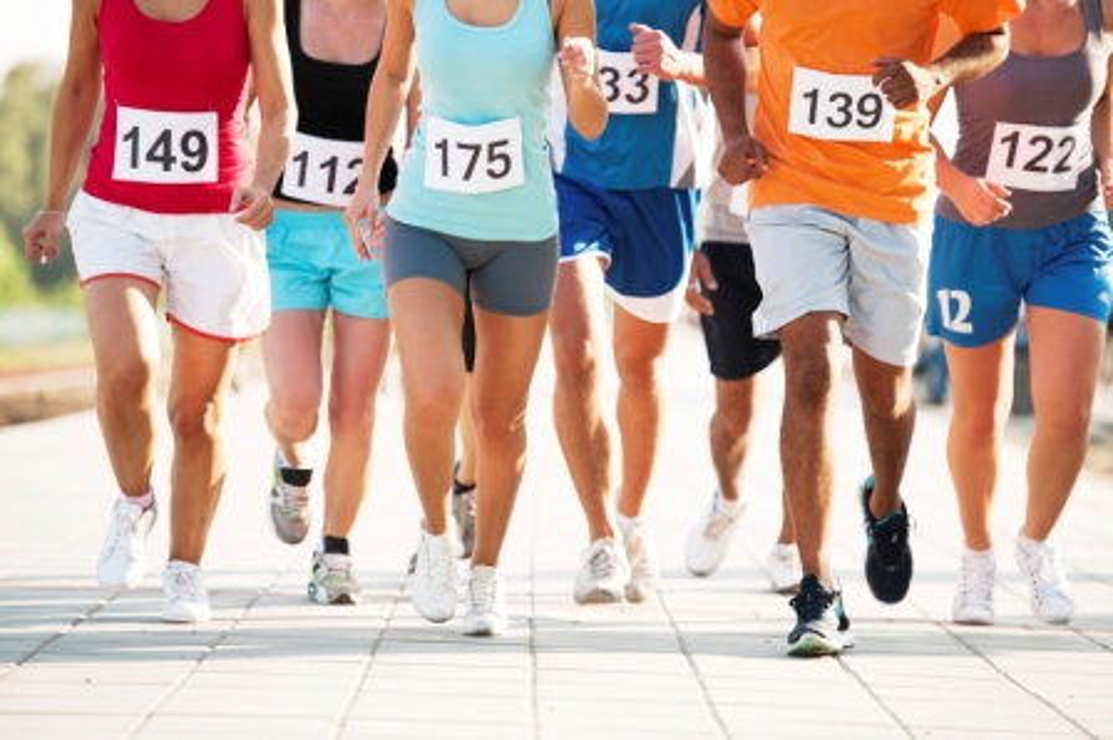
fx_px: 4943
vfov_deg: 8.6
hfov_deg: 12.8
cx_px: 556
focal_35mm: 160
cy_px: 370
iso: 200
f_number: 3.2
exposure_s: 1/800
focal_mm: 160
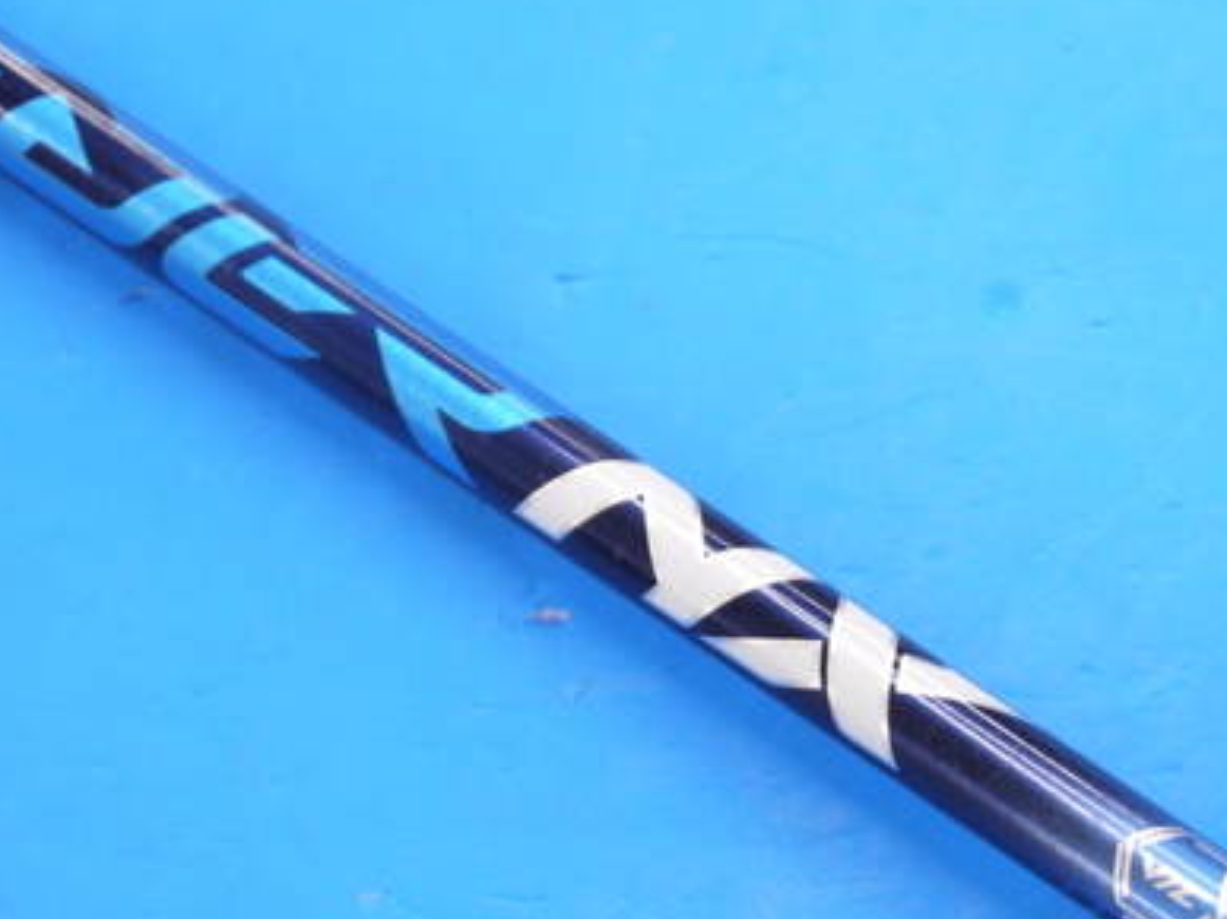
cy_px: 640
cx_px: 929
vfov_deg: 10.7
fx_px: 4925
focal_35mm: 139
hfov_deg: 14.1
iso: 640
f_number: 5.6
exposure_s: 1/80
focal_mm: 42
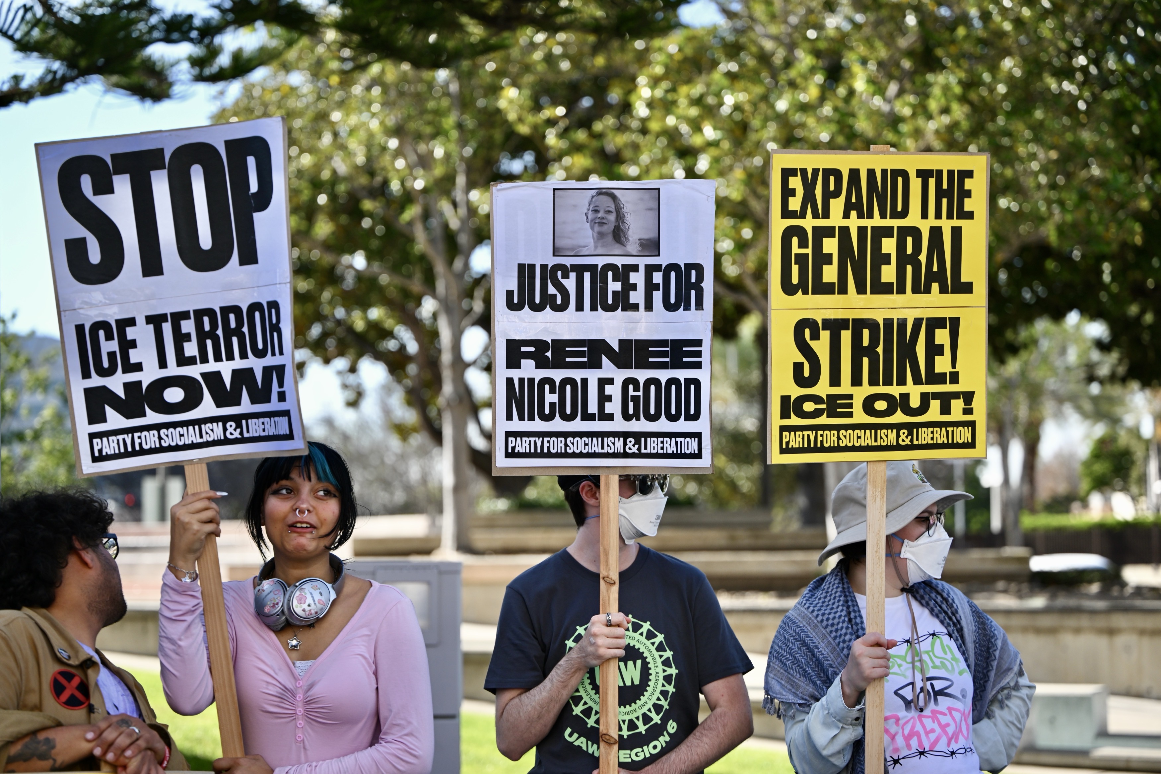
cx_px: 580
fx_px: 2322
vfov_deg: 18.9
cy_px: 387
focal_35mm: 72
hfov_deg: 28.1
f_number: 2.8
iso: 200
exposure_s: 1/1600
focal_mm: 72
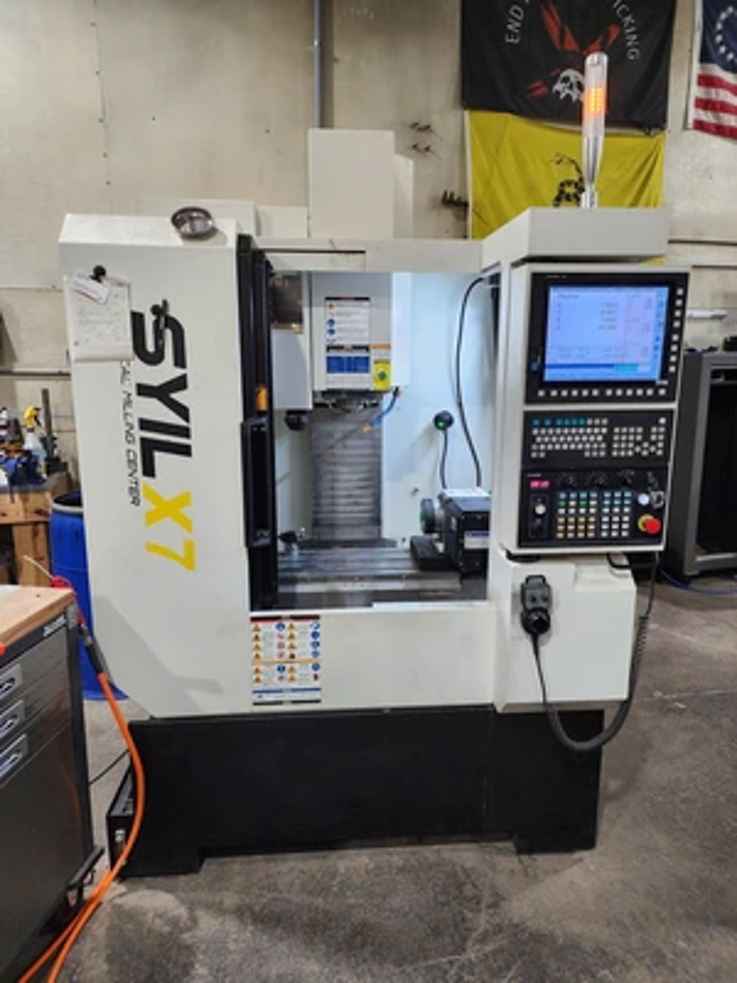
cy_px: 492
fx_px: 653
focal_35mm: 23
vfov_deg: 73.9
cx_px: 368
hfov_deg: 58.9
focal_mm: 6.4
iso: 50
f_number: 1.8
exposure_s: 1/55.9
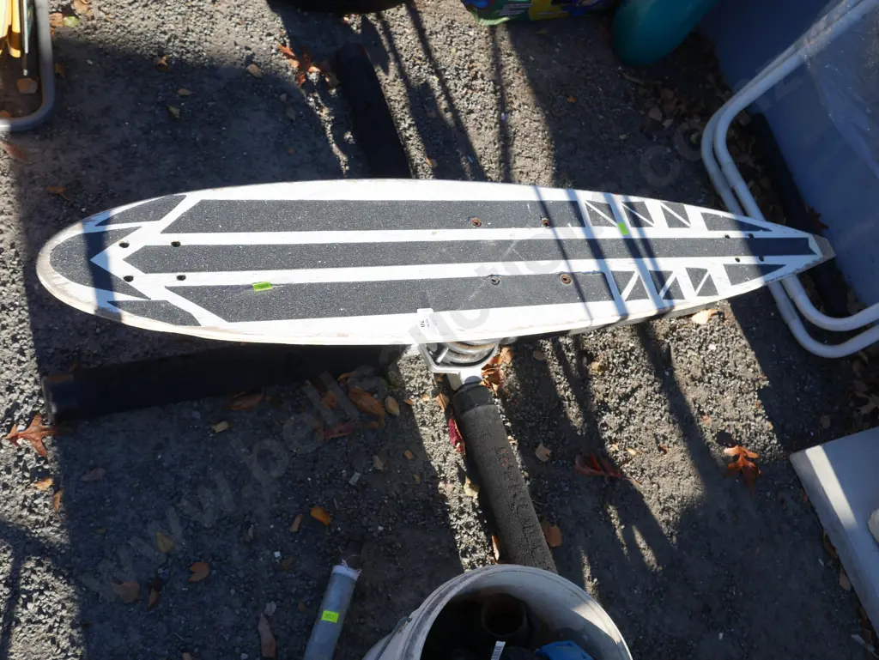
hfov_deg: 53.9
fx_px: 864
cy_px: 330
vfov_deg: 41.8
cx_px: 440
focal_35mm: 34
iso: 200
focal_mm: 17
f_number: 6.3
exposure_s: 1/250
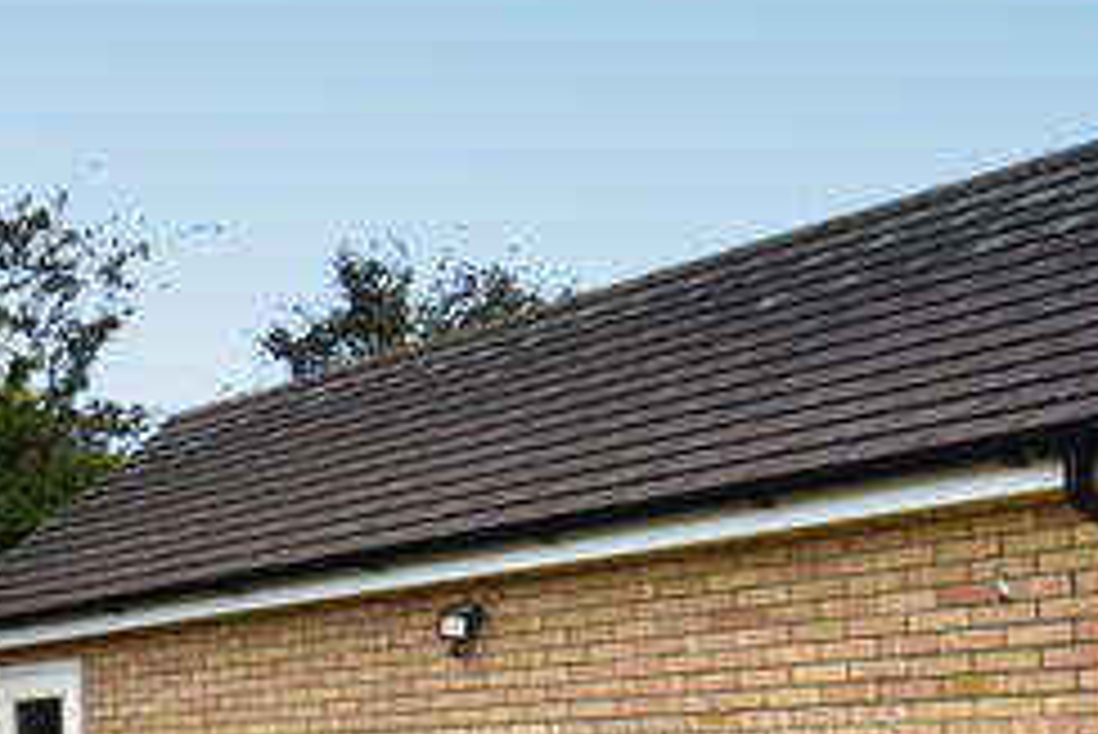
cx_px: -504
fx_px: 1923
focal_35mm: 63
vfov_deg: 20.7
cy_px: 786
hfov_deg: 25.1
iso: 200
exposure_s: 1/250
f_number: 7.1
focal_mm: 10
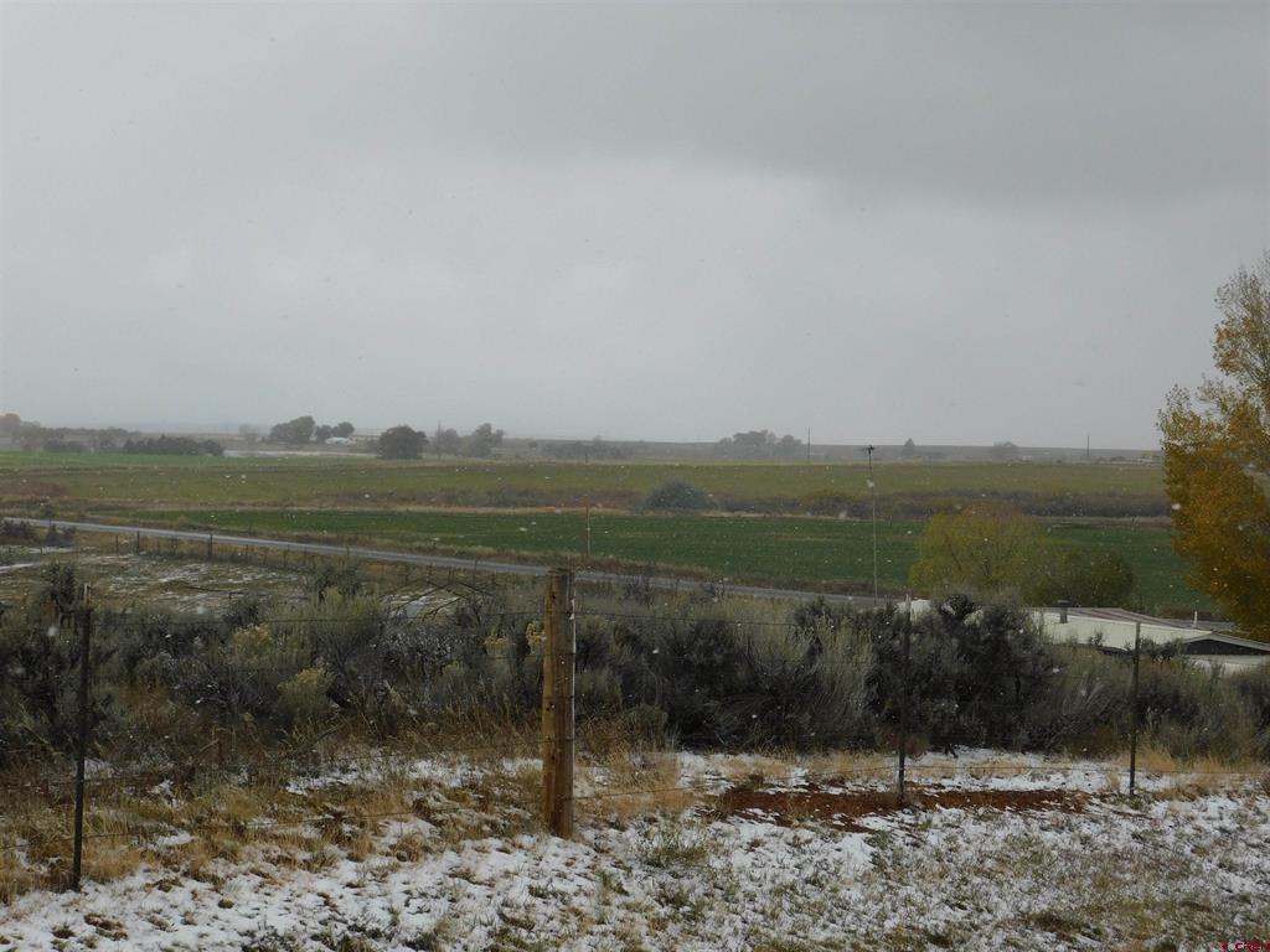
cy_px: 476
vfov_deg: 20.7
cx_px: 635
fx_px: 2605
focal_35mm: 71
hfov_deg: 27.4
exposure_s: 1/1250
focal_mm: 12.6
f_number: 4.3
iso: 125
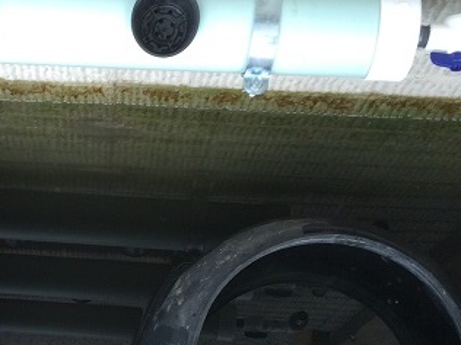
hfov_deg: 24.8
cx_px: 31
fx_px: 1012
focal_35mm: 76
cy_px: 370
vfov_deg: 18.7
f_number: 2.2
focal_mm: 4.12
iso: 64
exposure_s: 1/120
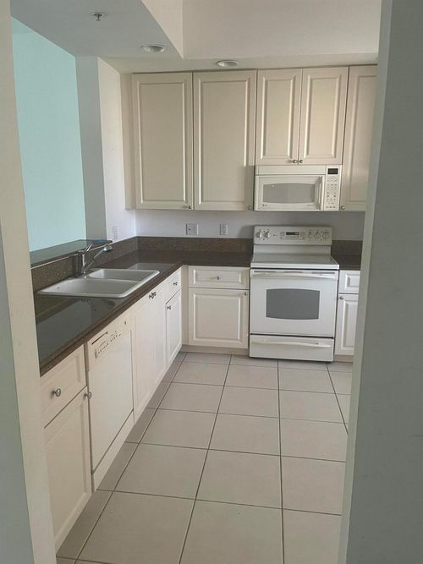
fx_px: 424
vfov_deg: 67.3
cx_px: 212
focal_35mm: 26
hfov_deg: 53.0
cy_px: 282
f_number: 1.6
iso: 320
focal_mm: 5.1
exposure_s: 1/60
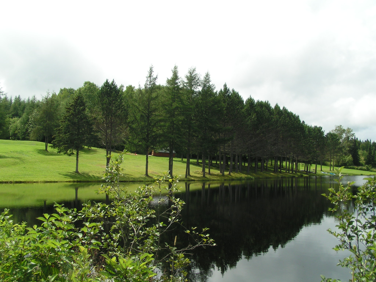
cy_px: 141
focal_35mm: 38
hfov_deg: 49.0
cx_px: 188
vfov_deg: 37.7
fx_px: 413
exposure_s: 1/400
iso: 50
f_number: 5.6
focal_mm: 5.8
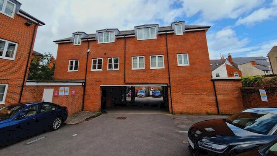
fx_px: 110
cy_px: 56
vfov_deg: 69.1
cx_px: 135
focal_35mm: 15
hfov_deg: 103.0
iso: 50
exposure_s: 1/2192
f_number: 2.2
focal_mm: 2.2
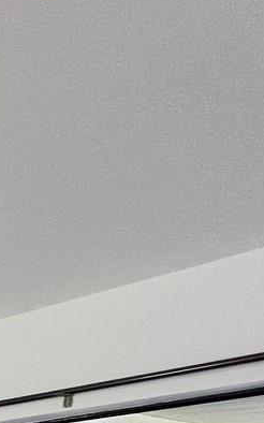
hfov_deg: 11.0
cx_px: -561
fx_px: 645
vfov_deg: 27.2
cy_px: 611
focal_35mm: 56
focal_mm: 1.57
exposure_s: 1/60
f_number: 1.8
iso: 200
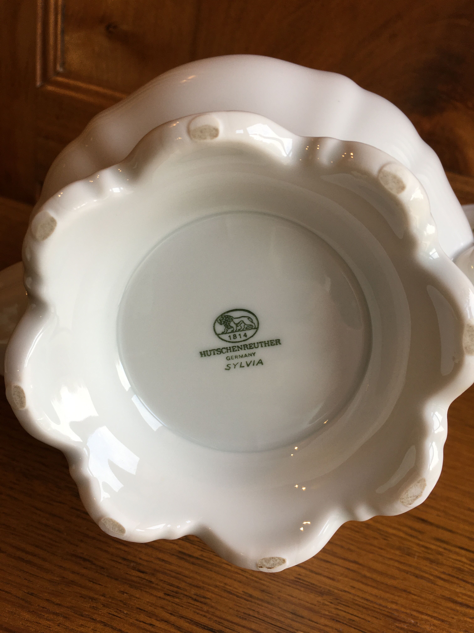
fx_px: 529
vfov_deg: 61.7
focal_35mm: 29
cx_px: 237
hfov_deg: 48.2
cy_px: 316
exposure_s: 1/50
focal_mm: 4.15
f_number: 2.2
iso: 25
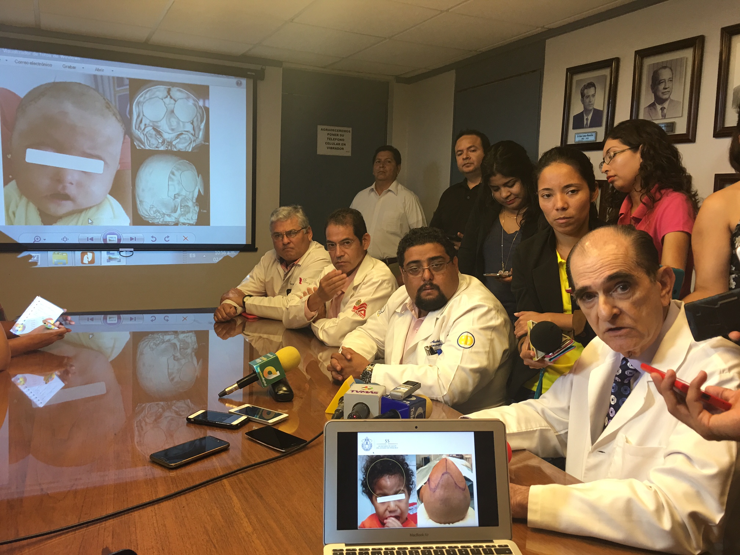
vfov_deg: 48.2
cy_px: 278
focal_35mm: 29
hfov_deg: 61.7
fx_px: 620
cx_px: 370
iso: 25
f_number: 2.2
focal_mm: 4.15
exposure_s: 1/15
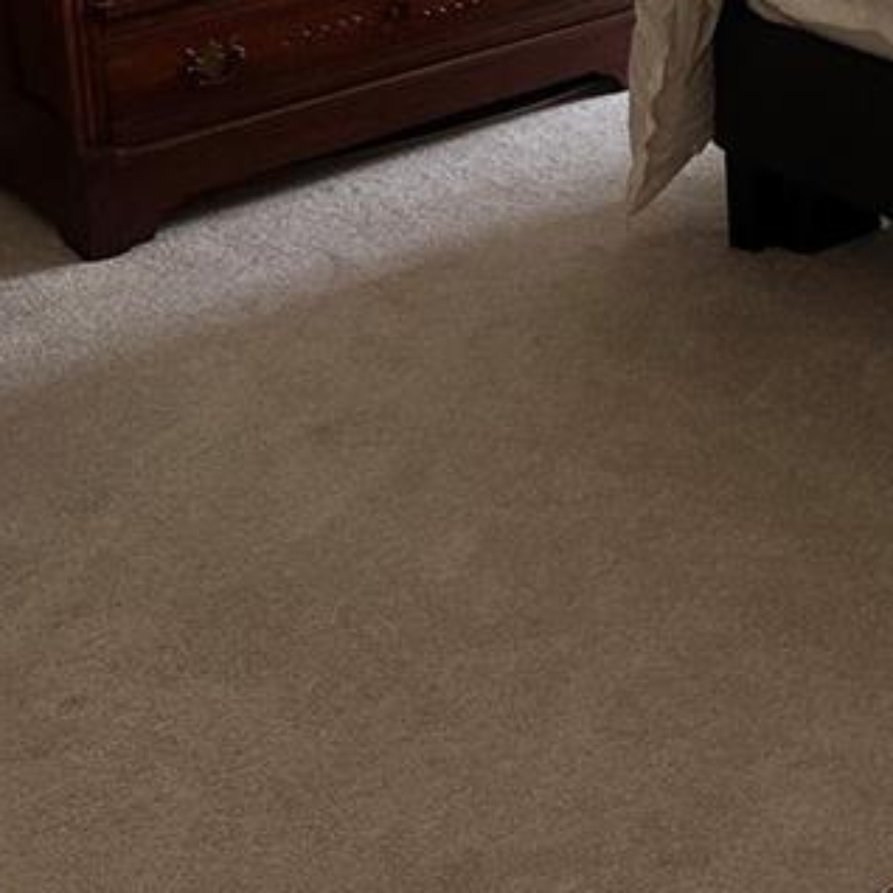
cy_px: -270
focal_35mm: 80
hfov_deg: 19.9
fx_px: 2335
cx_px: 1149
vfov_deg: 19.9
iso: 160
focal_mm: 6.86
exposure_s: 1/60
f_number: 1.78
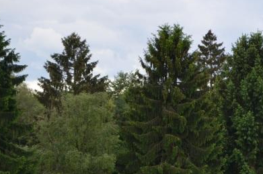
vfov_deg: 4.6
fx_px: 2146
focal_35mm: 294
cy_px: 199
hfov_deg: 7.0
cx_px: 313
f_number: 5.3
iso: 160
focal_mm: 75
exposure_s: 1/250
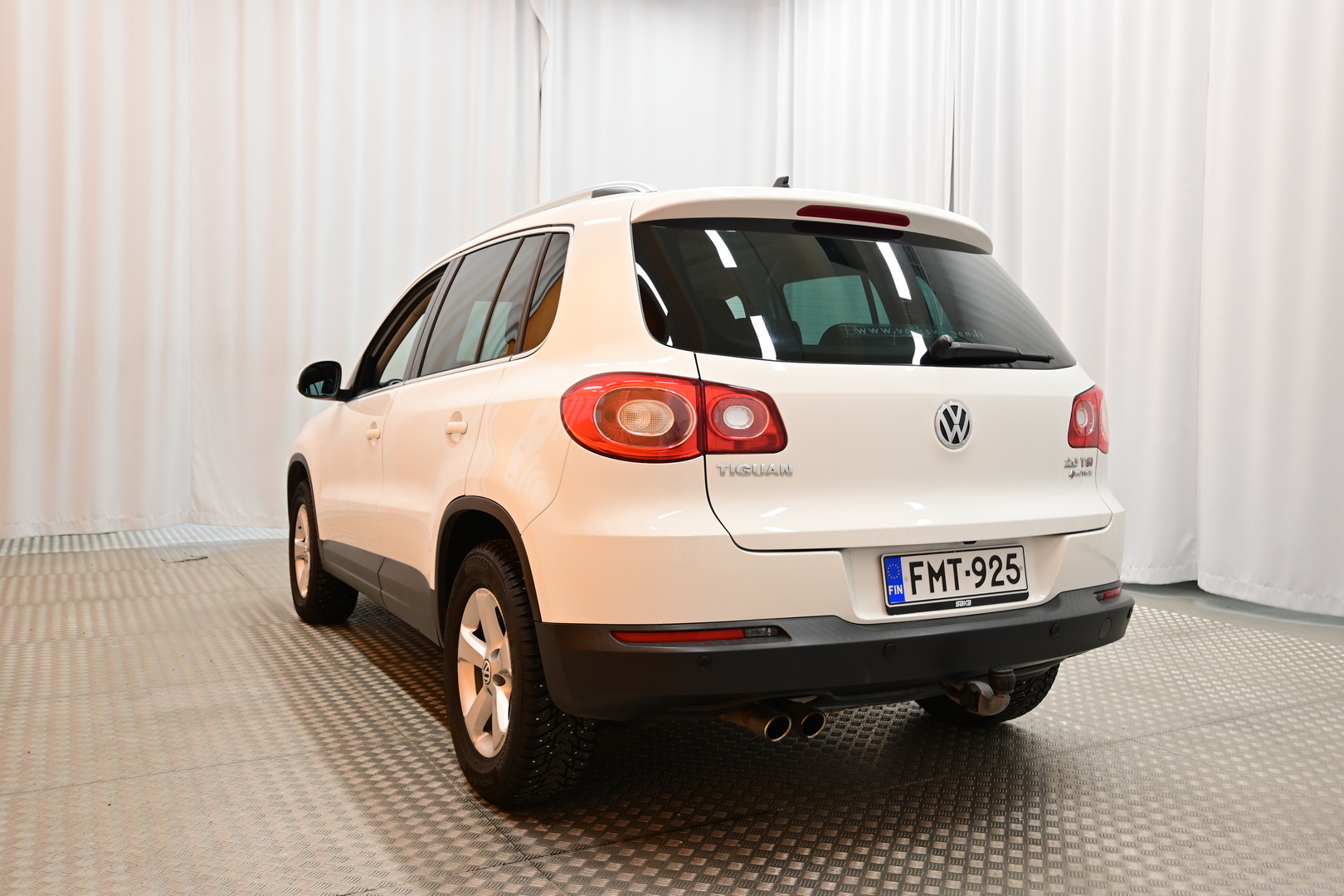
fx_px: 1120
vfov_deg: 43.6
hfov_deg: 61.9
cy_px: 448
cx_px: 672
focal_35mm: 30
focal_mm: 20
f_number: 3.8
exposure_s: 1/50
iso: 500
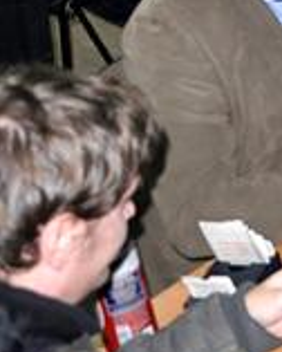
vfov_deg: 11.6
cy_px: -167
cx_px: 949
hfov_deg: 7.9
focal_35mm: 160
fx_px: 1661
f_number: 4.5
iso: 1250
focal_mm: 21
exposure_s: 1/60
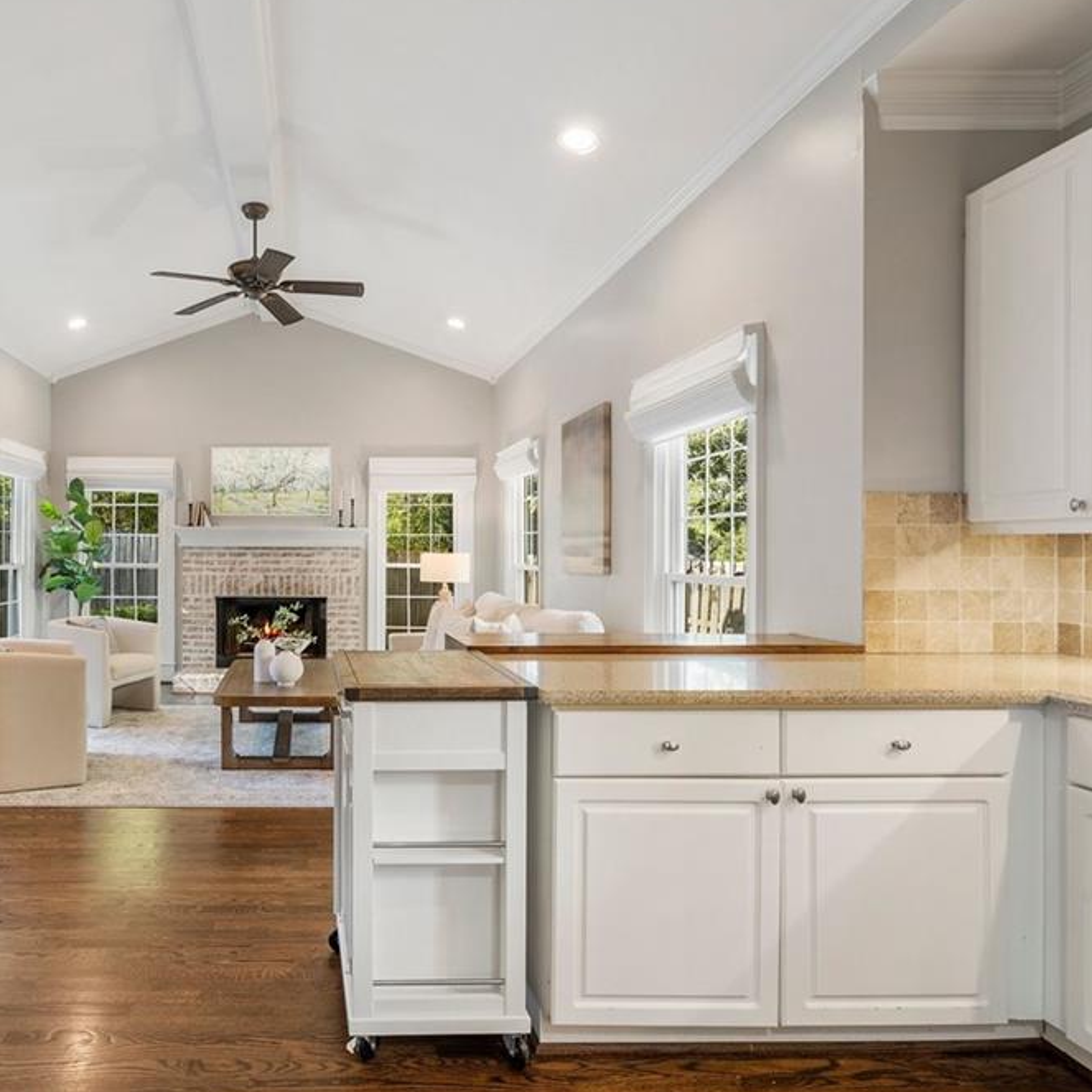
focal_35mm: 21
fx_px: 749
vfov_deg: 72.1
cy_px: 538
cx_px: 315
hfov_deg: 68.8
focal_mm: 16
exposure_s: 1/60
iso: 640
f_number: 7.1
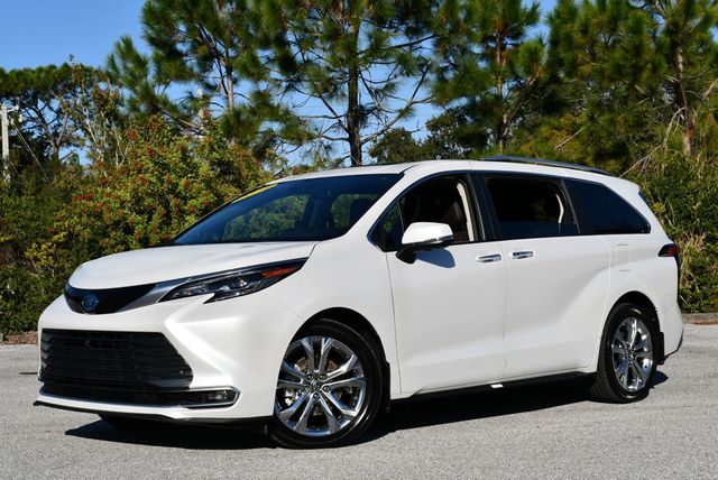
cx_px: 359
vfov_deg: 21.3
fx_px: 1278
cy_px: 240
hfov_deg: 31.4
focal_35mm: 64
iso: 100
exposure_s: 1/400
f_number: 10
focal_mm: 32
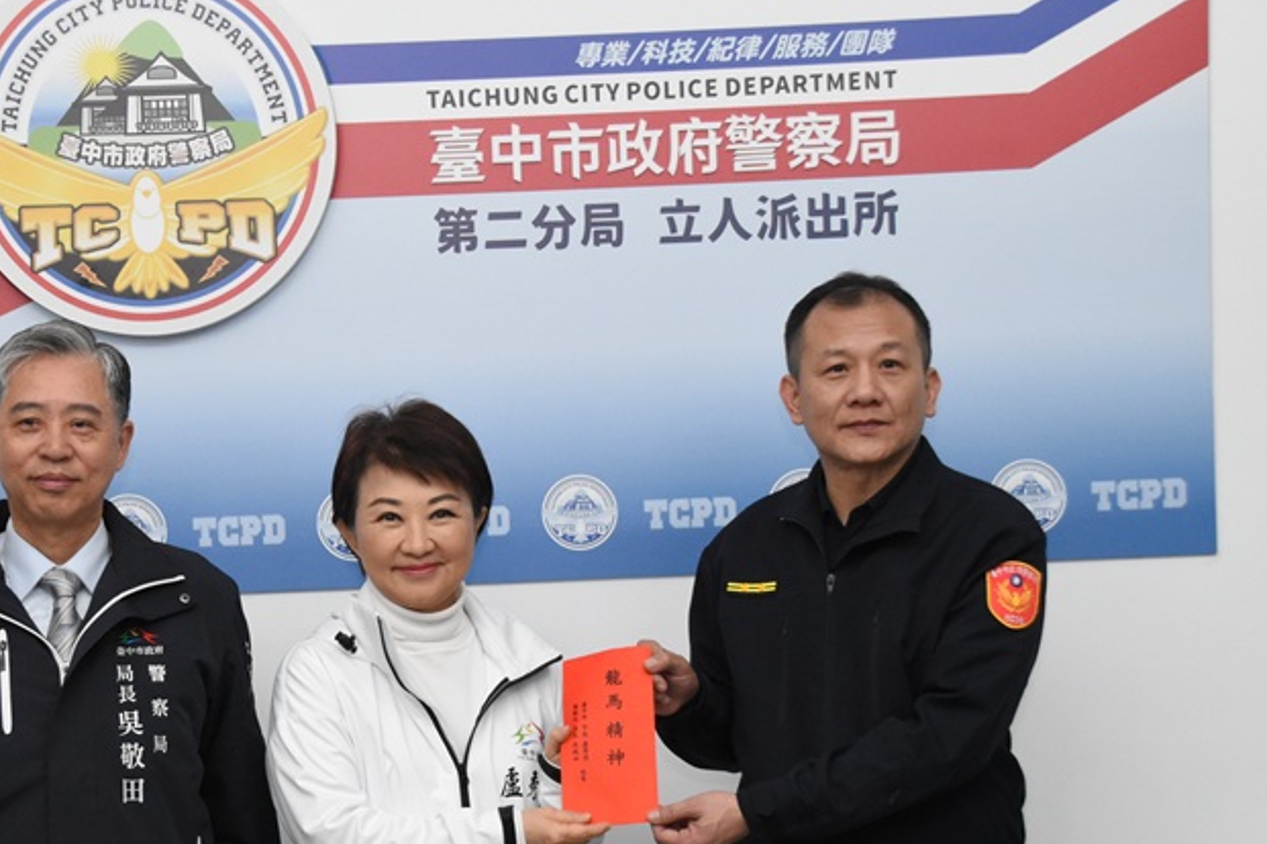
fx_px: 3308
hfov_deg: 21.6
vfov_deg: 14.5
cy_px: 601
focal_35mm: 94
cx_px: 416
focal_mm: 38
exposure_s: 1/200
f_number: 6.3
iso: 2500
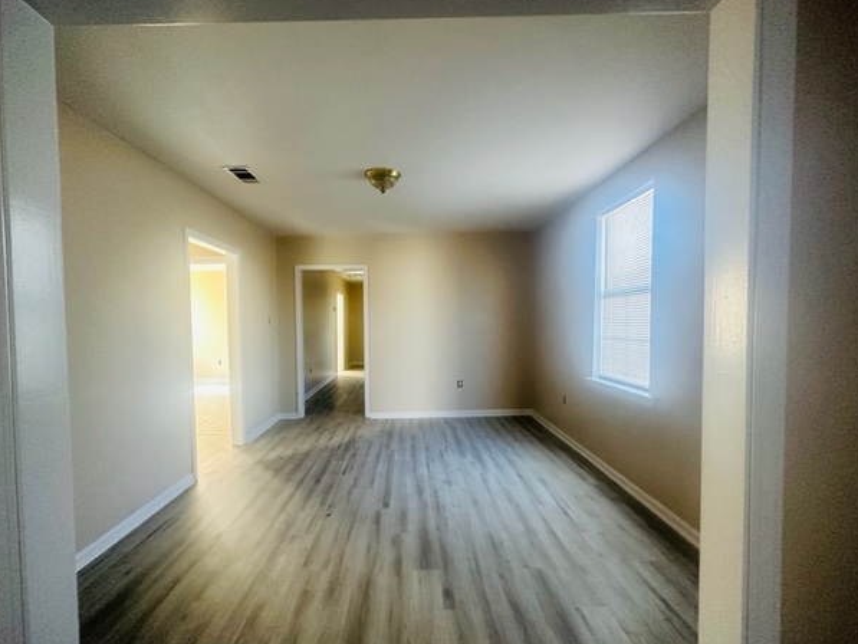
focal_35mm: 15
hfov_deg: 98.1
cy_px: 335
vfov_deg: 81.7
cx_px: 407
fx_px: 372
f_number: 2.2
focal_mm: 2.22
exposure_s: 1/60
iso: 320
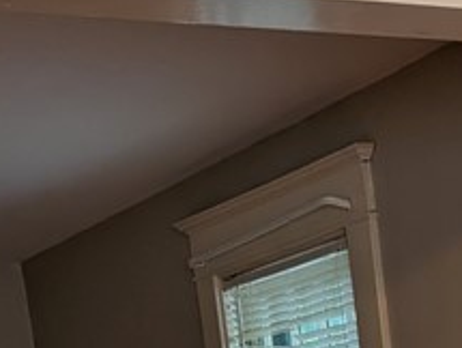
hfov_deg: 16.8
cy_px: 696
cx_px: 489
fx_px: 1524
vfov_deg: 11.7
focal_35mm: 114
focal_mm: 6.9
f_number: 1.68
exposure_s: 1/120
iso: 201
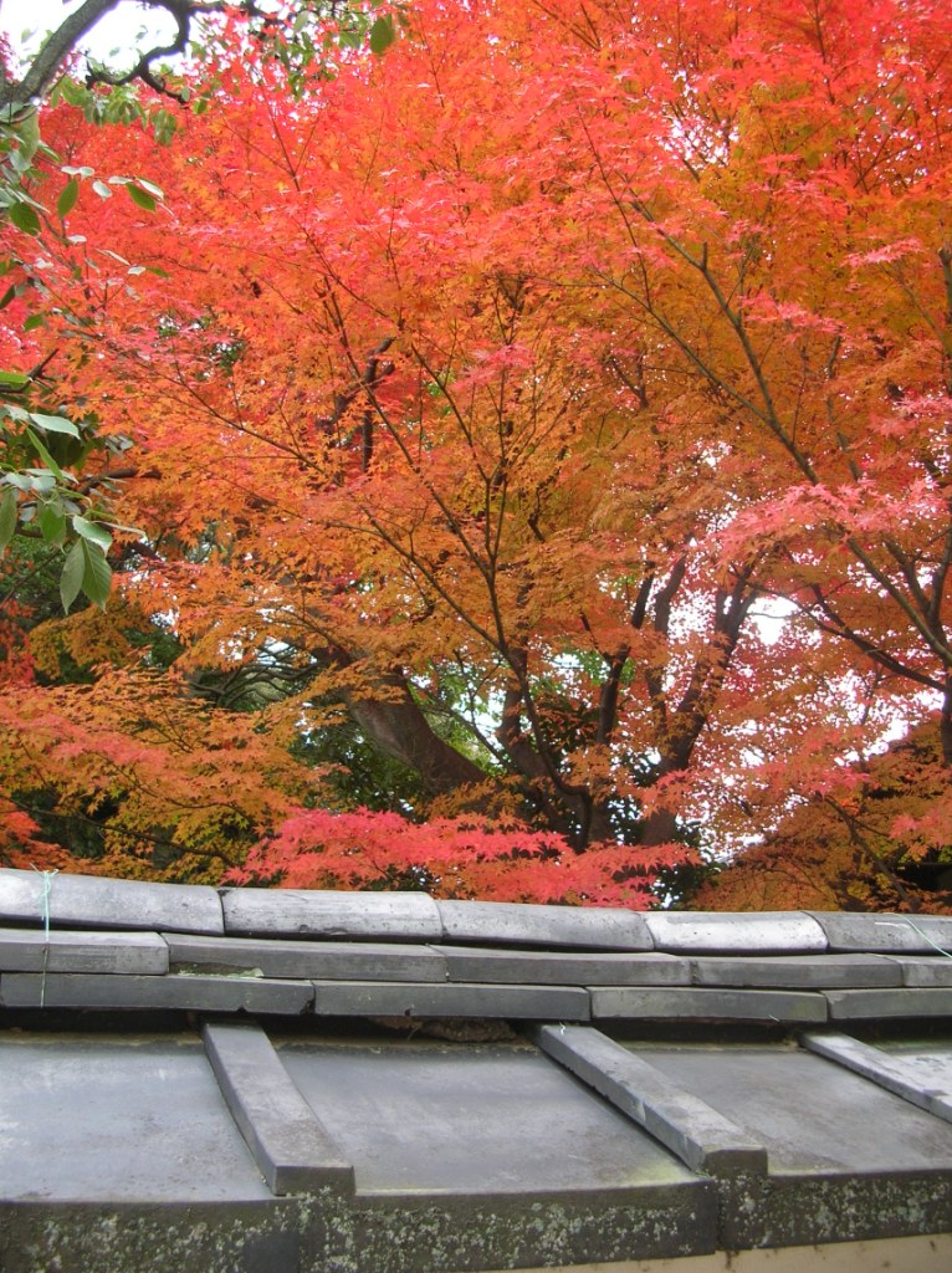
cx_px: 476
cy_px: 636
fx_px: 1286
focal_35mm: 35
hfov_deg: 40.6
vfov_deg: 52.7
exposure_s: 1/54.7
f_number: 2.8
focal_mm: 5.8
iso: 50
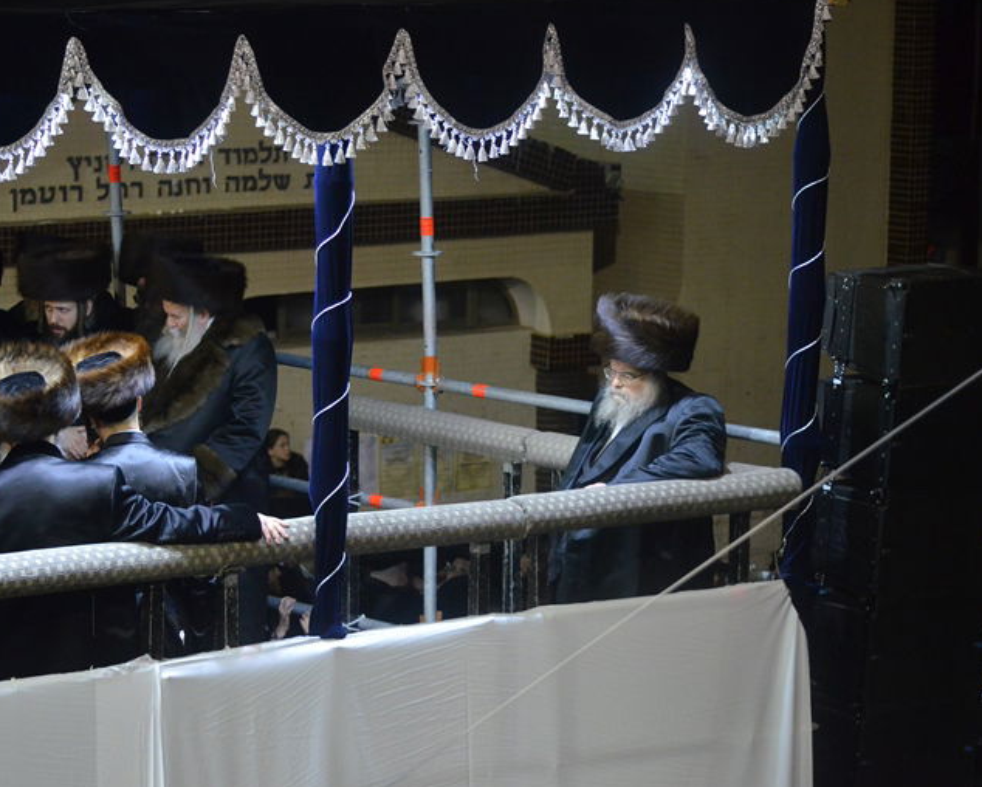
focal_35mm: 151
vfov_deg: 10.3
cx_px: 407
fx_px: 4379
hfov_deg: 12.8
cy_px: 389
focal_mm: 85
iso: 3200
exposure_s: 1/160
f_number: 4.5
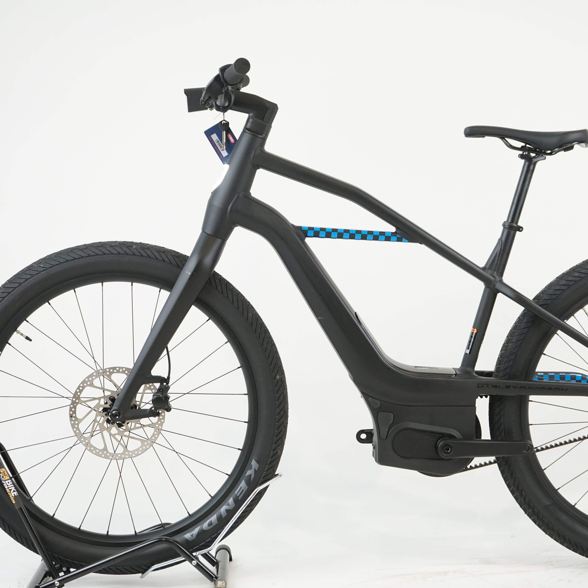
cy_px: 295
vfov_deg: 24.3
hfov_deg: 24.2
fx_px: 1364
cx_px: 384
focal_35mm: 71
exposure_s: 1/200
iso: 2000
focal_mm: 55
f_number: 5.6
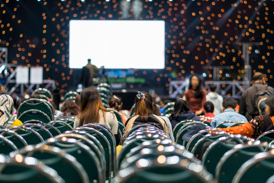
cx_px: 137
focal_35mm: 128
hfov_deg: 16.1
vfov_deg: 10.8
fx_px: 970
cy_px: 92
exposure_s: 1/125
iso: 640
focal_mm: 85
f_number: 2
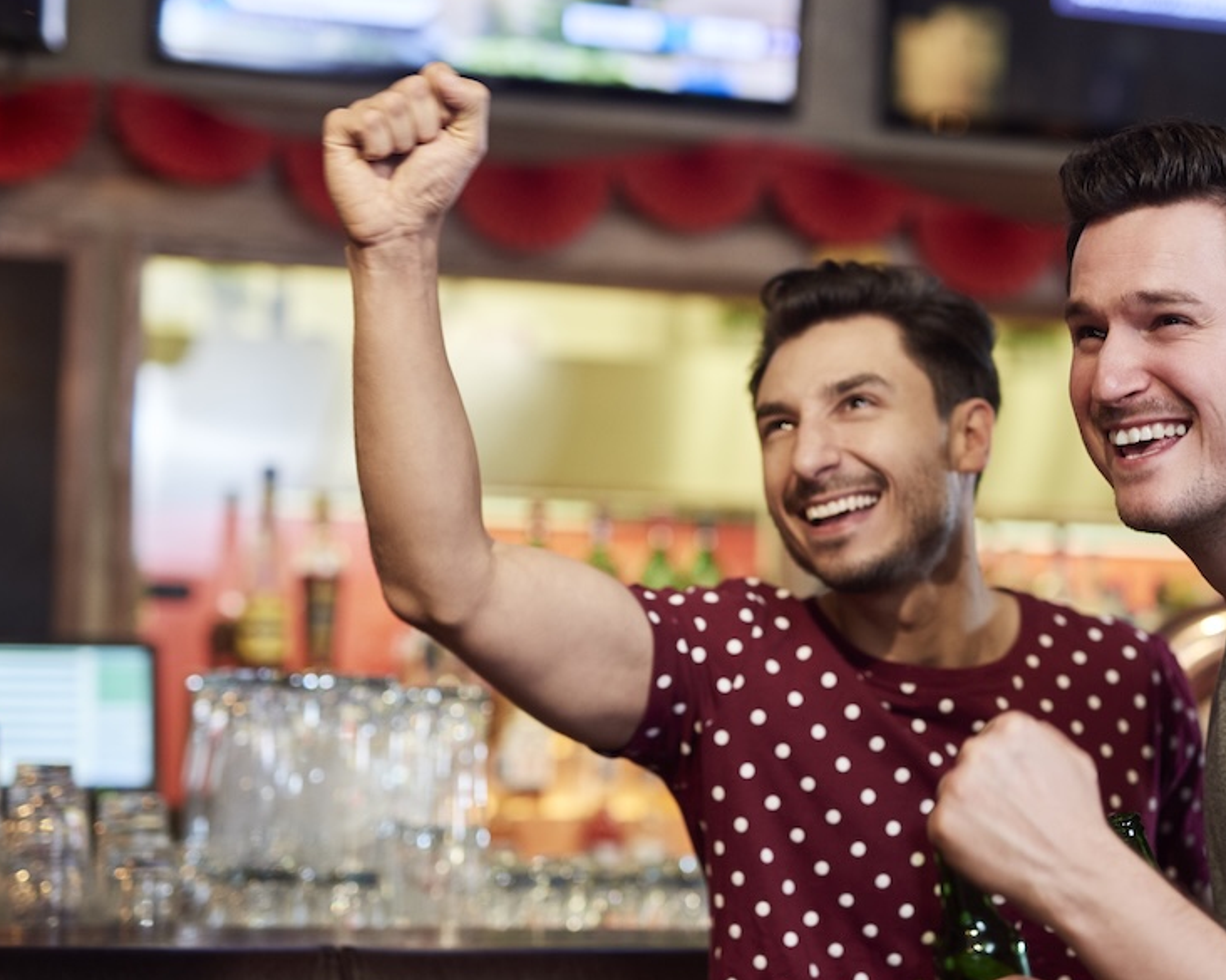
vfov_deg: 19.9
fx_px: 2793
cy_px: 518
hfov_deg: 24.7
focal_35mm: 77
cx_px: 772
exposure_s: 1/80
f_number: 2
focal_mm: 50
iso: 400
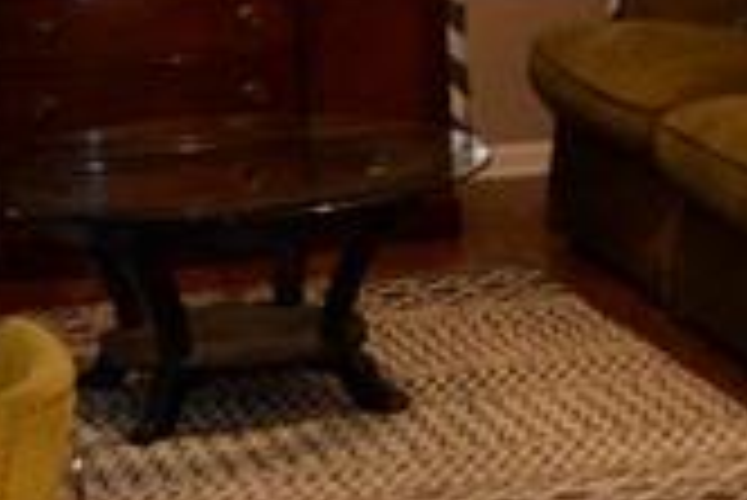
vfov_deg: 8.3
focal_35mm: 166
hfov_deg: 12.0
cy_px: 320
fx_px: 3447
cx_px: 972
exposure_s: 1/60
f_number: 3.5
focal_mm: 18
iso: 800
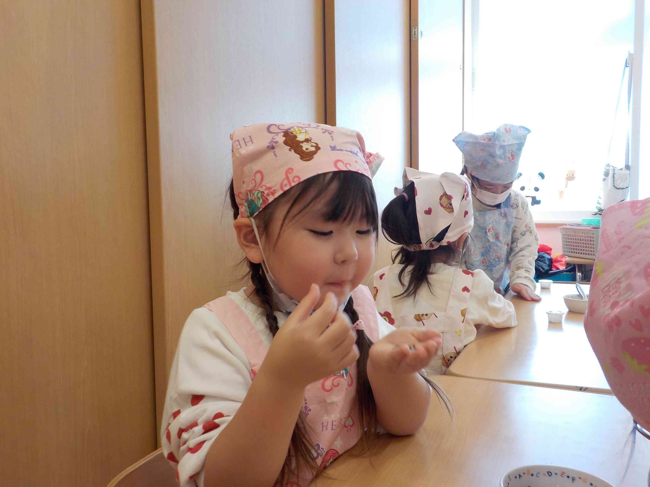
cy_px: 244
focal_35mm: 30
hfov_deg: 60.0
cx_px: 325
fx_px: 563
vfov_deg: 46.8
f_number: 3.3
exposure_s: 1/80
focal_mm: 4.1
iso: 125
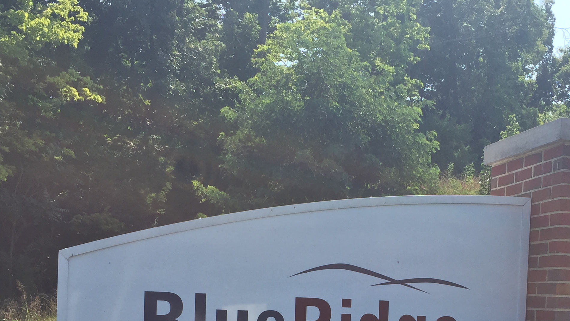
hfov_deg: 38.2
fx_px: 816
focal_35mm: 54
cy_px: 326
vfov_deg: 21.4
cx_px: 359
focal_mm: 4.15
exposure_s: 1/1236
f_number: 2.2
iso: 32
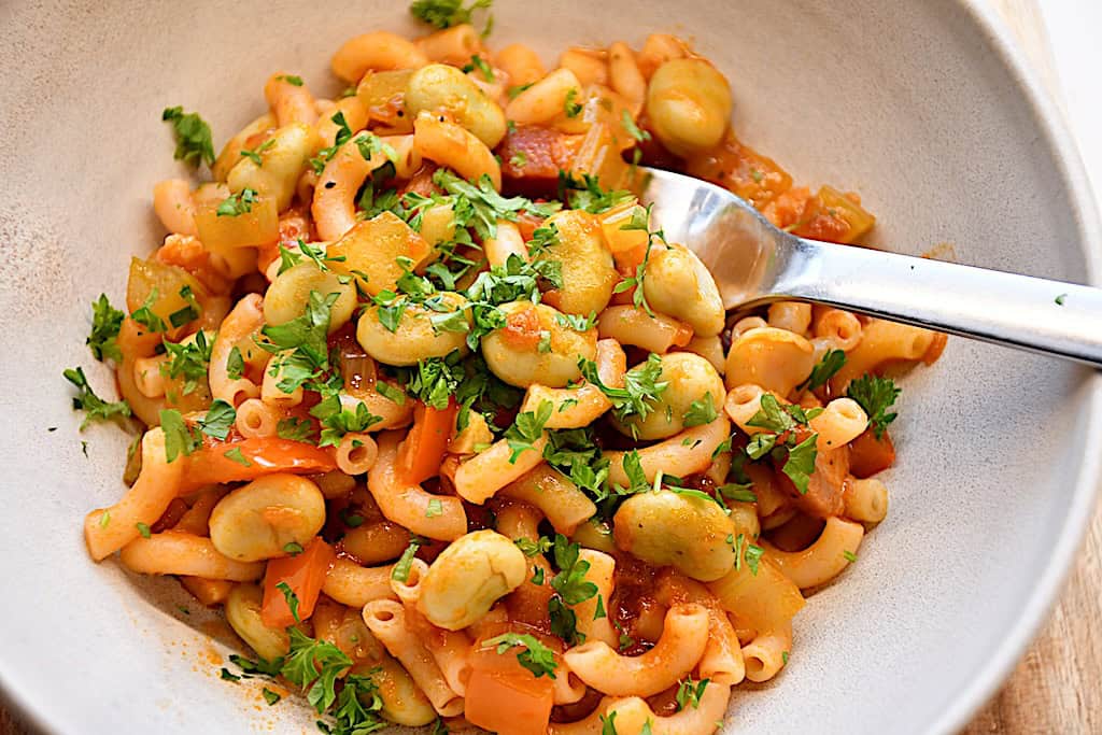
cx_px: 551
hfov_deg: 26.0
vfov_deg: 17.5
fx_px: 2388
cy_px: 368
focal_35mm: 78
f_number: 4.8
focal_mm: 52
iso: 800
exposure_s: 1/60
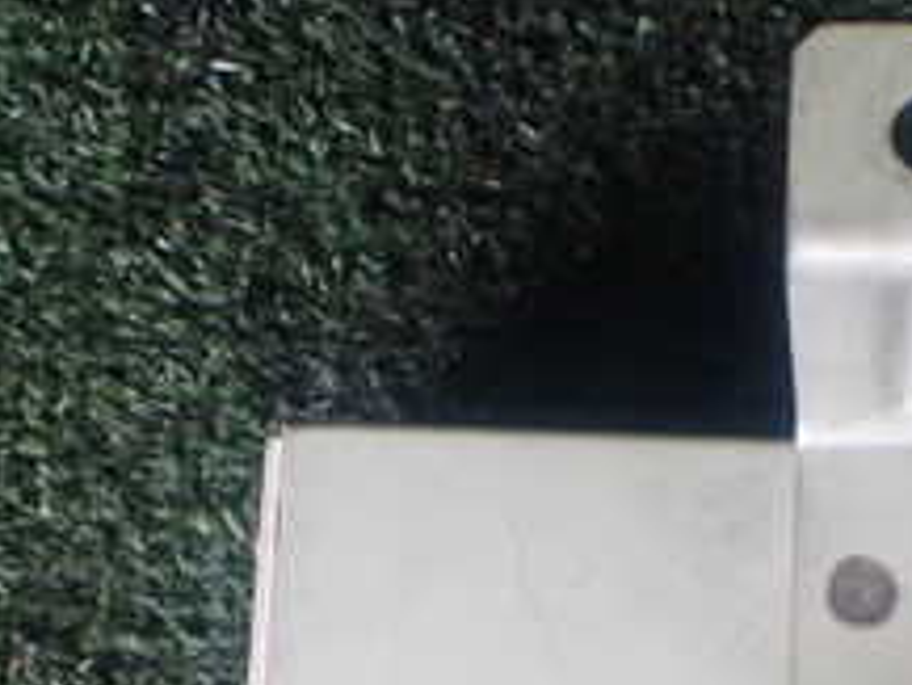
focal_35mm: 83
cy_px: 794
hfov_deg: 23.1
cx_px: 752
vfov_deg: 17.1
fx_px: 2188
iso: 400
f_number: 2.3
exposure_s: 1/125
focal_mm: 5.4
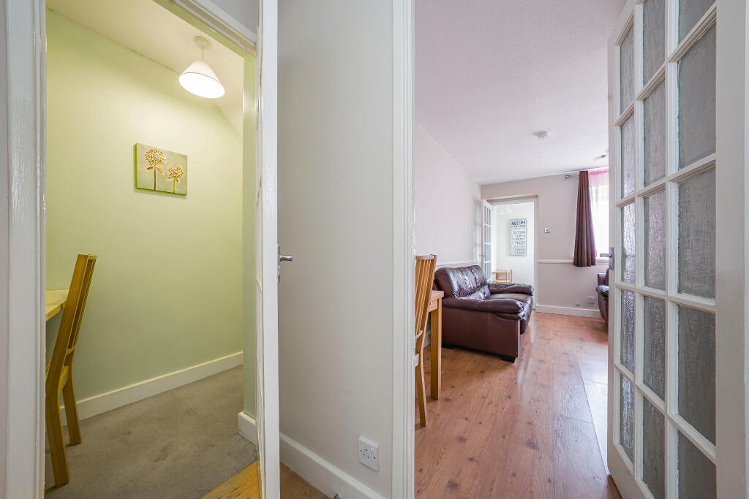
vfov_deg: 90.0
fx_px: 250
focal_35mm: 12
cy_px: 250
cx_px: 374
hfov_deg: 112.6
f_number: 9
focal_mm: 12
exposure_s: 1/3
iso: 320
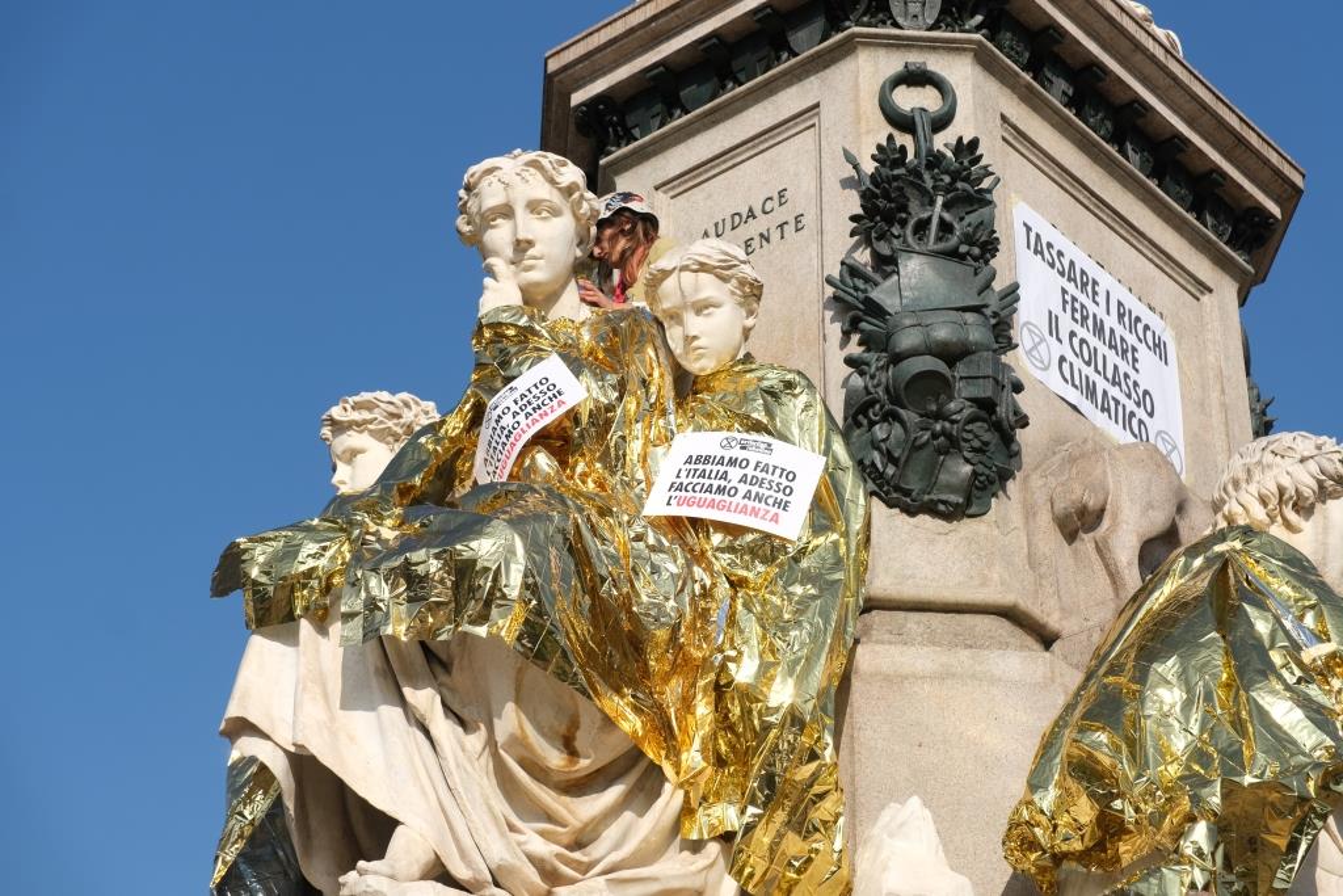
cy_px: 448
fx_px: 2798
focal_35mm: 75
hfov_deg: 27.0
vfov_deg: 18.2
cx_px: 672
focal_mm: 50
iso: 160
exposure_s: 1/800
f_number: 5.6
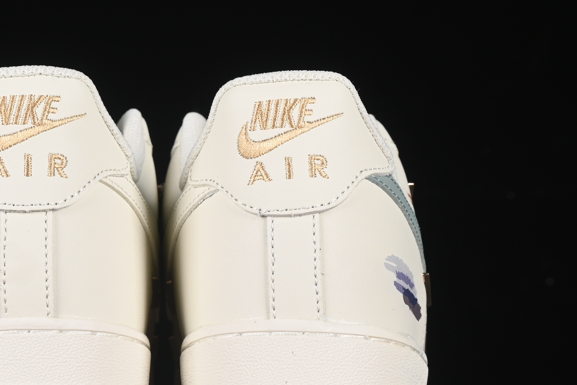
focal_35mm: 164
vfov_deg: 8.4
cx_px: 169
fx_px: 2629
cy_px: 197
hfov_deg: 12.5
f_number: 8
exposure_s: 1/80
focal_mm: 50
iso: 160
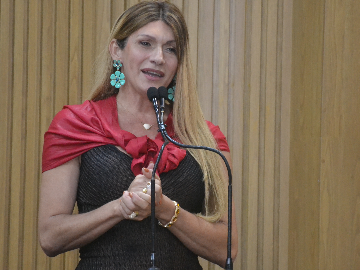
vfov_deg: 6.7
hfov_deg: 8.9
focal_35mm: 223
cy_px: 152
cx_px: 171
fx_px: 2316
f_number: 5.6
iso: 3200
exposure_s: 1/100
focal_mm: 105
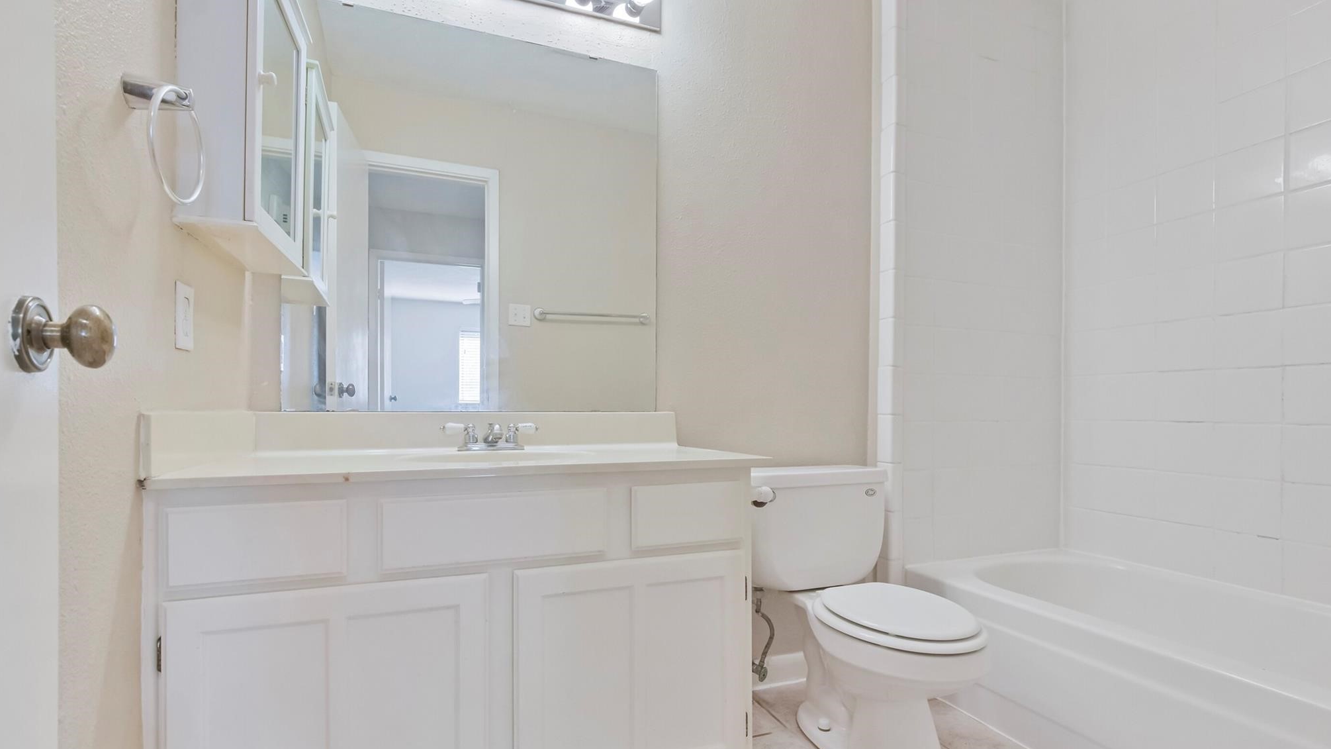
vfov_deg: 66.9
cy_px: 409
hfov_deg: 99.4
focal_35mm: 16
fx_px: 565
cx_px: 661
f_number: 8
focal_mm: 10
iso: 400
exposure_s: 1/15
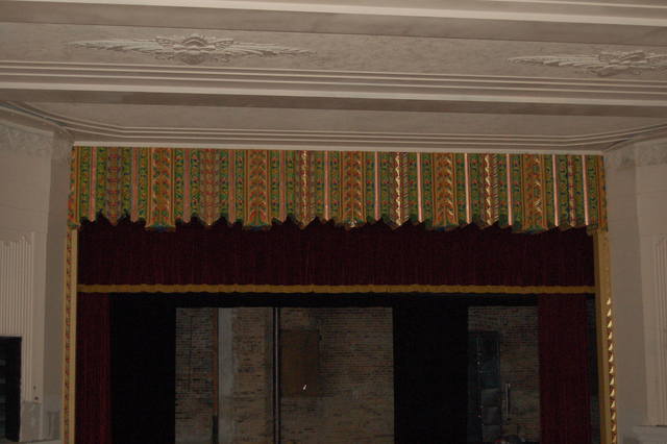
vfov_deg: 23.8
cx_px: 334
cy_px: 222
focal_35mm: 57
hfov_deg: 35.1
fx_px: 1055
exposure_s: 1/60
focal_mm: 38
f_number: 4.8
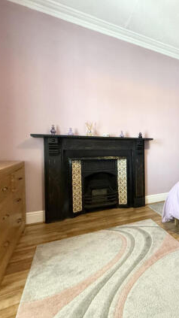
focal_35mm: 21
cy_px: 158
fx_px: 177
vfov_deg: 83.8
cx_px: 190
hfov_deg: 43.5
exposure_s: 1/60
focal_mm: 2.22
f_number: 2.2
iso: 500
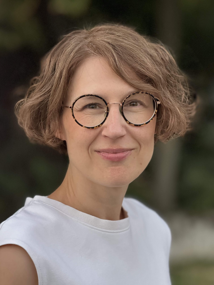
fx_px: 989
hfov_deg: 12.3
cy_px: 142
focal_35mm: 120
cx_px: 107
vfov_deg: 16.4
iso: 640
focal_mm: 15.66
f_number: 2.8
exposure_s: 1/60
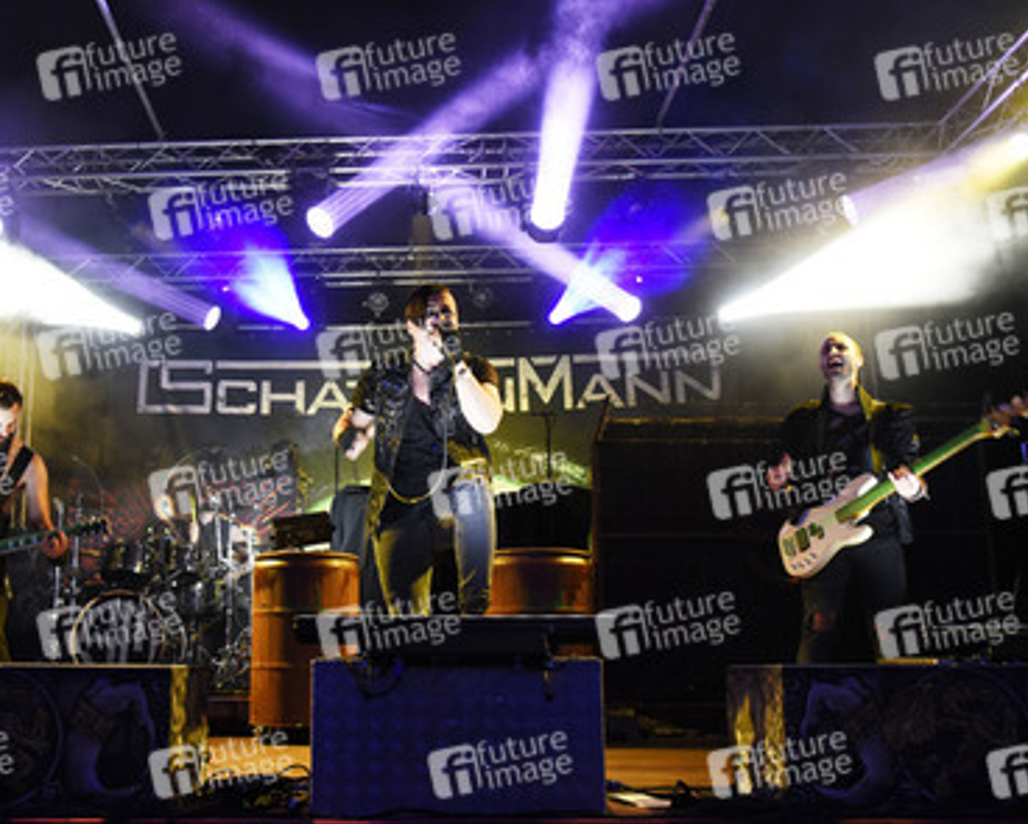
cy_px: 416
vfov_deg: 47.2
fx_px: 944
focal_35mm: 31
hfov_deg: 56.8
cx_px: 426
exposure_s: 1/60
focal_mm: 27
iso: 1600
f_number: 6.3
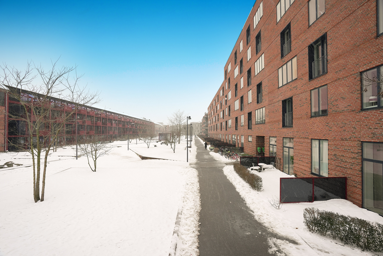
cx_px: 192
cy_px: 128
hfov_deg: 93.3
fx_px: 181
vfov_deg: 70.4
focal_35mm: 17
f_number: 8
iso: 400
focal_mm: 17
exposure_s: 1/60
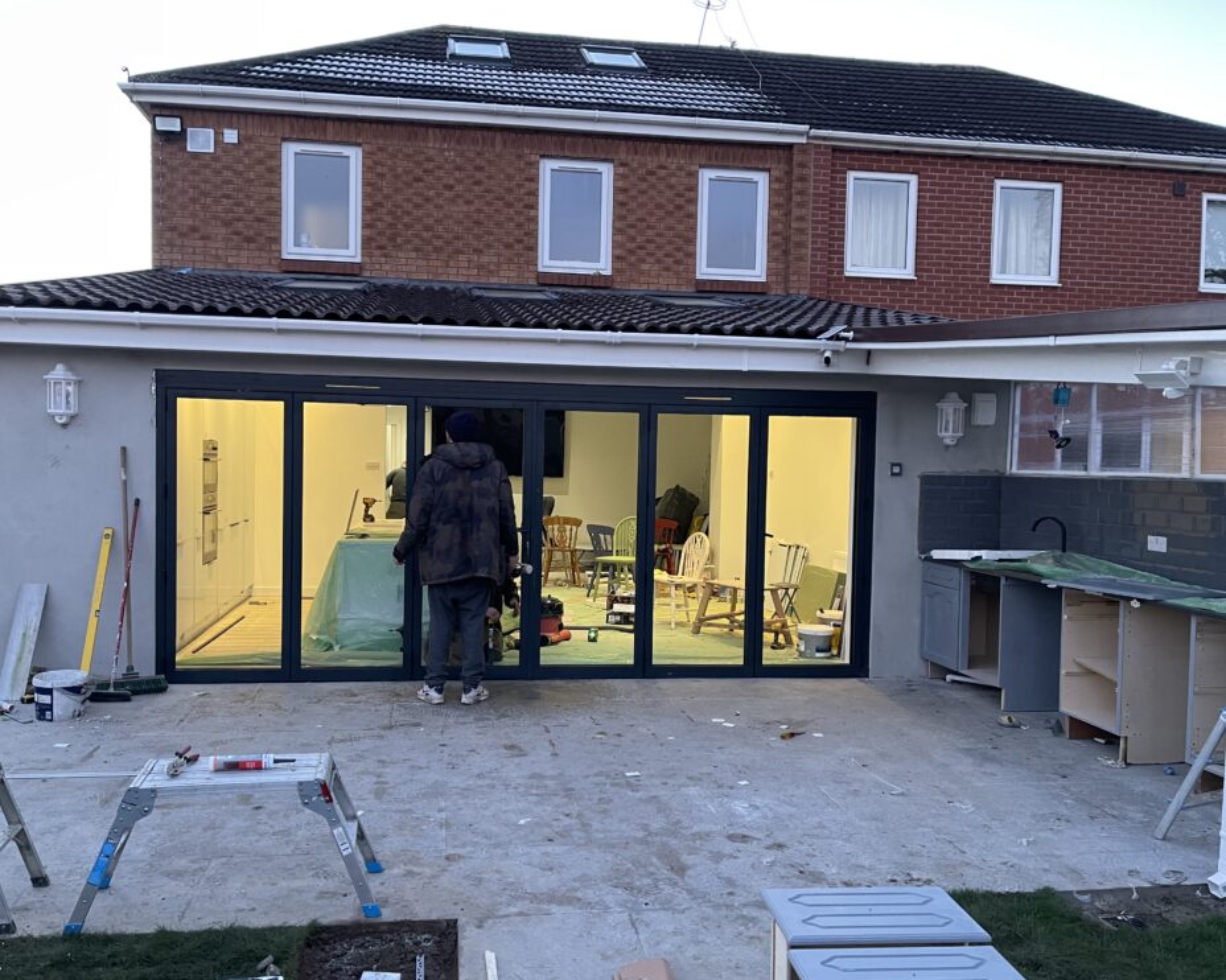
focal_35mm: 28
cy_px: 495
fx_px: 1016
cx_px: 571
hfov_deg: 62.2
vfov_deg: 51.5
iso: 200
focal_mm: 5.1
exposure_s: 1/60
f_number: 1.6
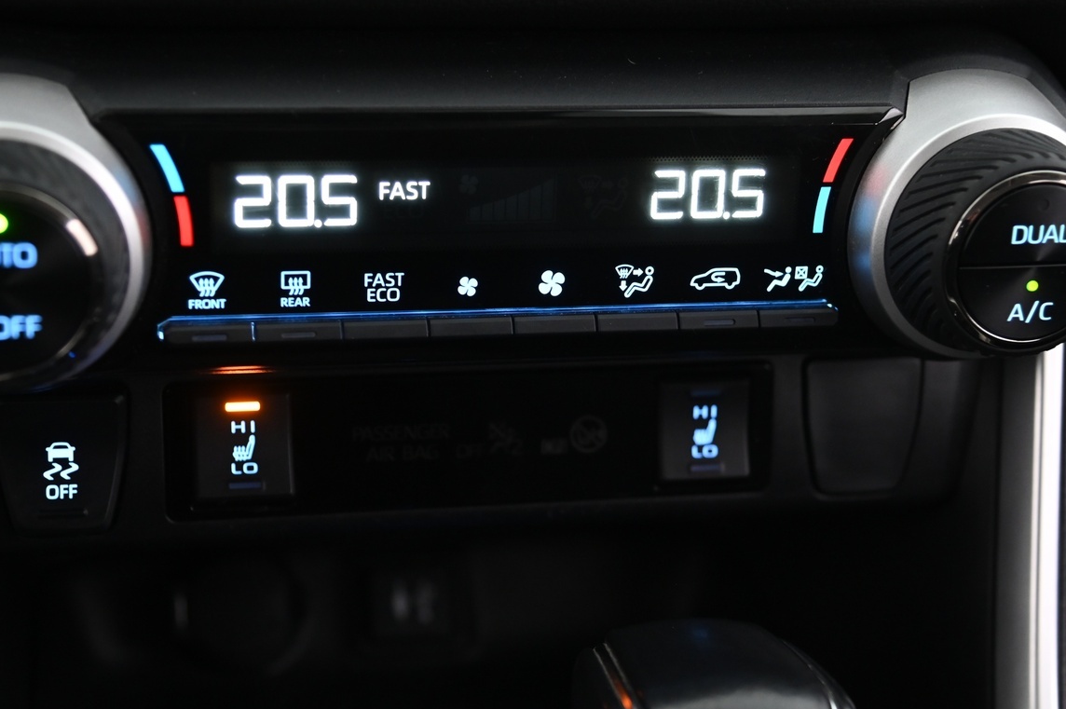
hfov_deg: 28.4
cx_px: 466
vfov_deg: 19.1
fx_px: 2101
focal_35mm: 71
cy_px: 436
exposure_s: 1/15
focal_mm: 50
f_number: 4
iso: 2000
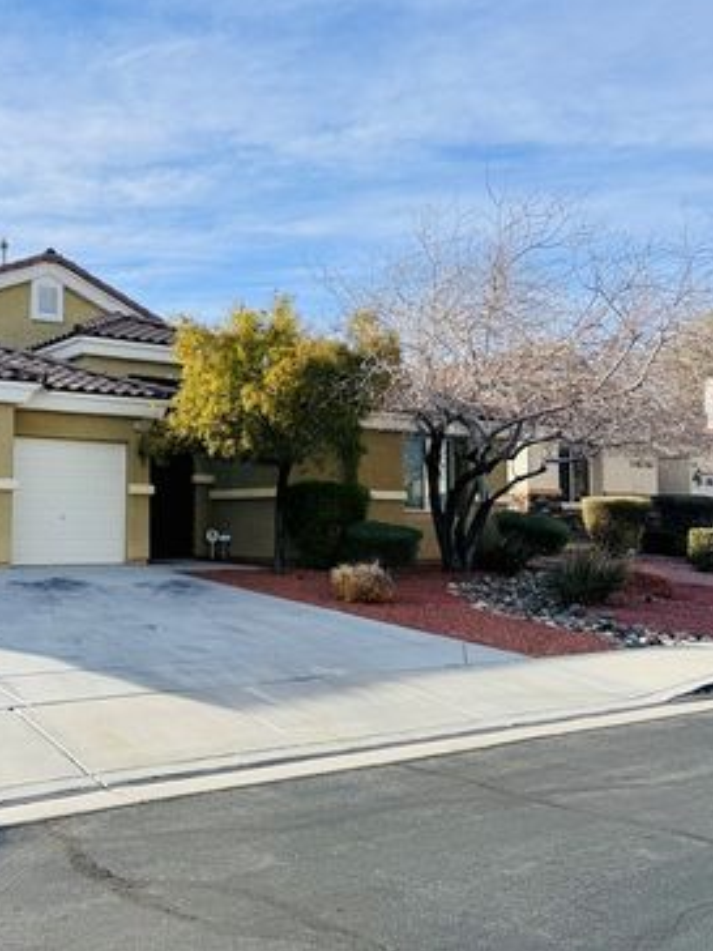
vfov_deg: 55.3
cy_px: 464
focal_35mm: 33
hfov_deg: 41.0
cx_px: 133
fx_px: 906
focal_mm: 6.76
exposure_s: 1/4975
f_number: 1.78
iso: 80
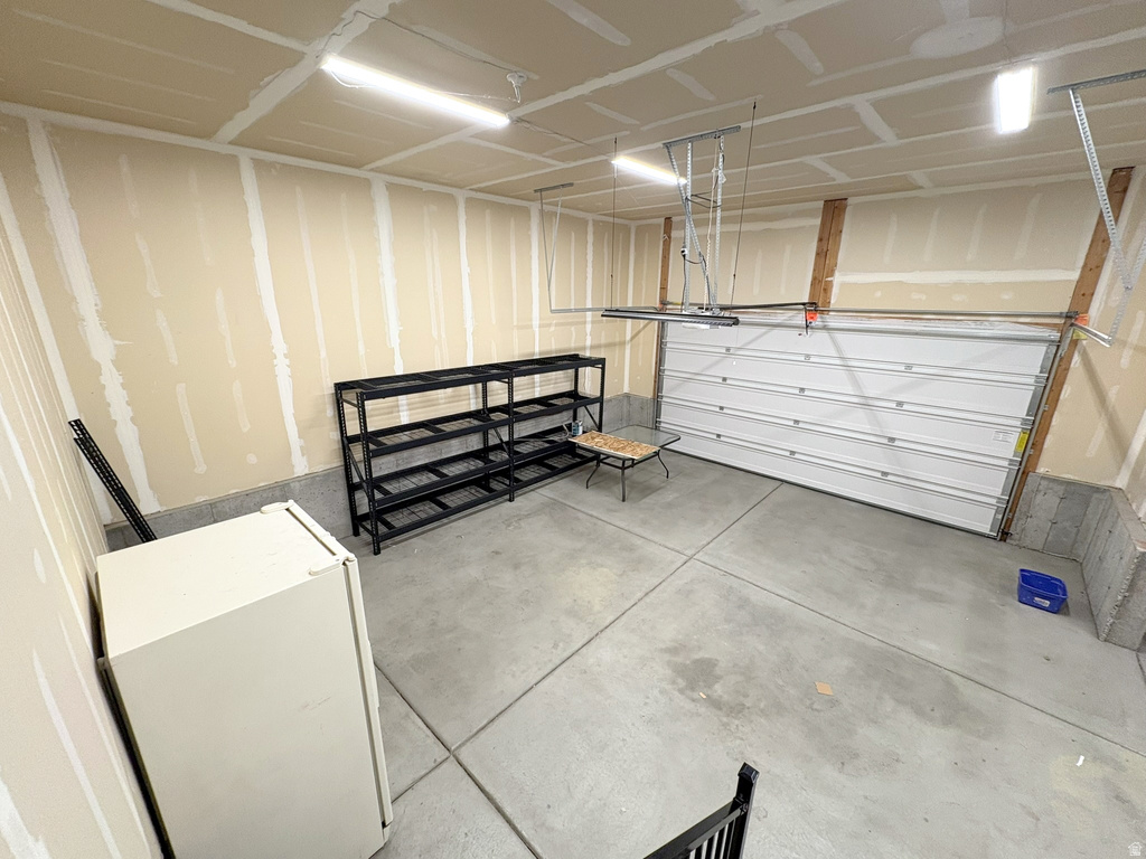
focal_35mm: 14
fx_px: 463
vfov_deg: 85.7
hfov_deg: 102.1
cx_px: 573
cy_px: 430
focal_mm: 2.22
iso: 200
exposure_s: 1/60
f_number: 2.2
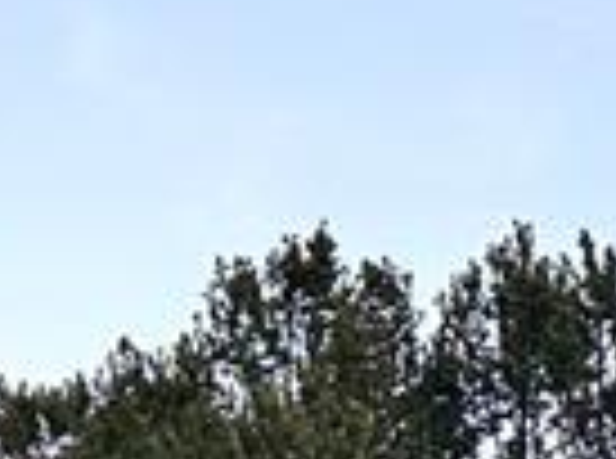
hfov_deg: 9.8
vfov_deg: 7.8
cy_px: 1006
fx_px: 3195
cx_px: 1457
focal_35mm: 180
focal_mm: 6.86
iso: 80
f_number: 1.78
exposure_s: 1/256
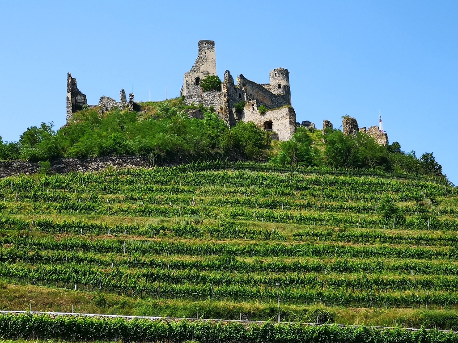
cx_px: 229
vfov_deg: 25.2
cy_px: 172
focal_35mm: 58
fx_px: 767
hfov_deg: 33.2
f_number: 1.8
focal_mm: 5.58
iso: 50
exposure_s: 1/1408
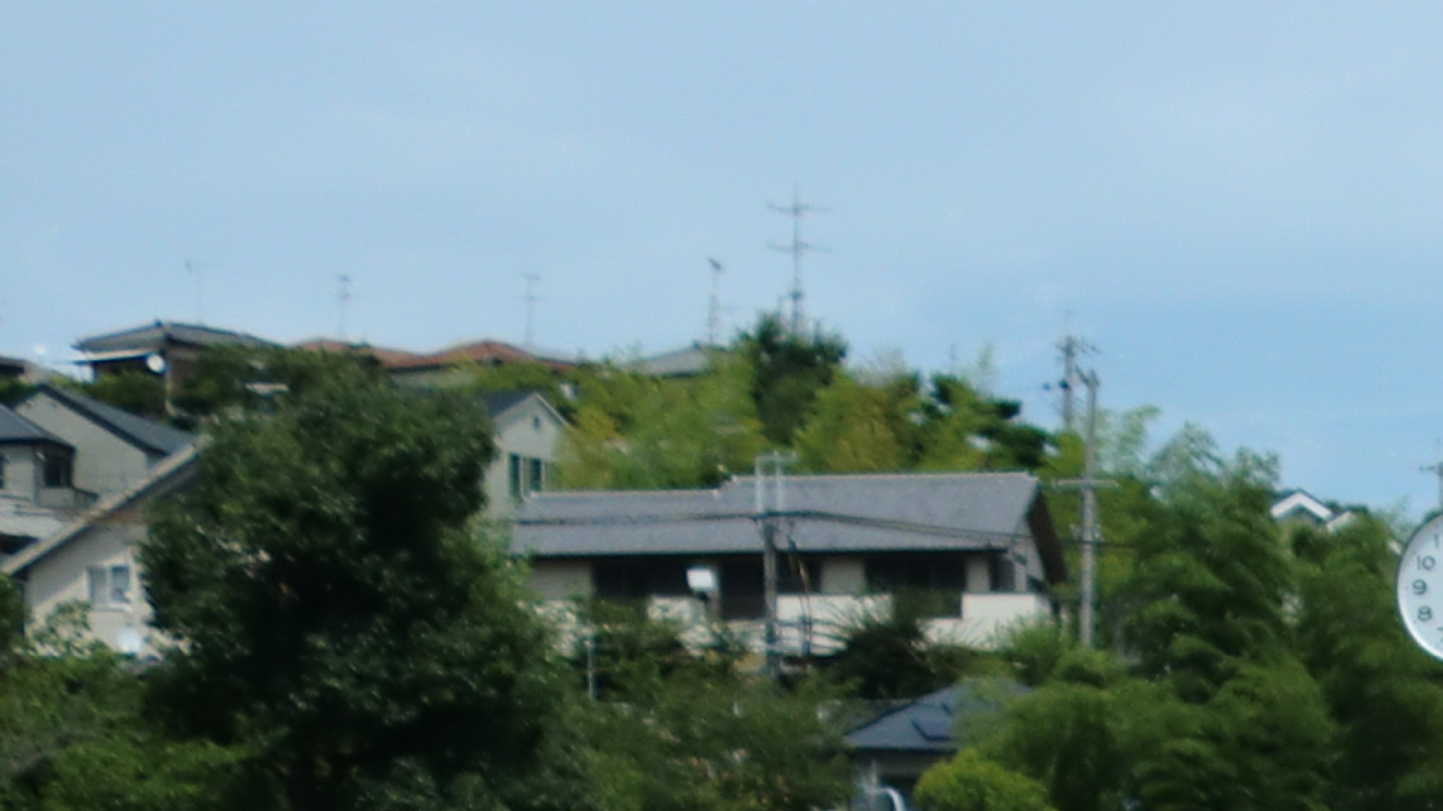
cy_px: 1339
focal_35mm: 125
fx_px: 4782
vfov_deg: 9.3
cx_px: 2258
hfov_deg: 15.6
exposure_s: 1/320
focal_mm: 6.3
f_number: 7.8
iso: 64
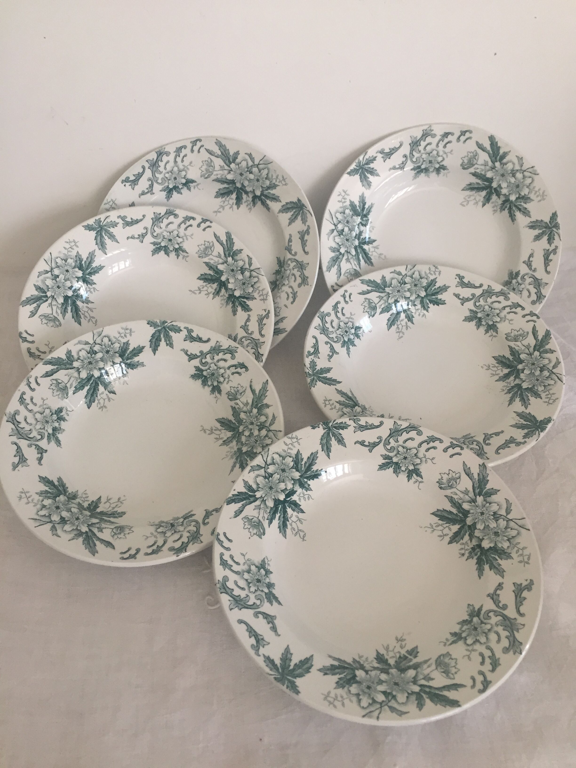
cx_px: 288
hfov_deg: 48.2
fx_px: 643
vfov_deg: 61.7
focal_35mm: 29
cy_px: 384
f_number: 2.2
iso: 100
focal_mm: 4.15
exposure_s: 1/33
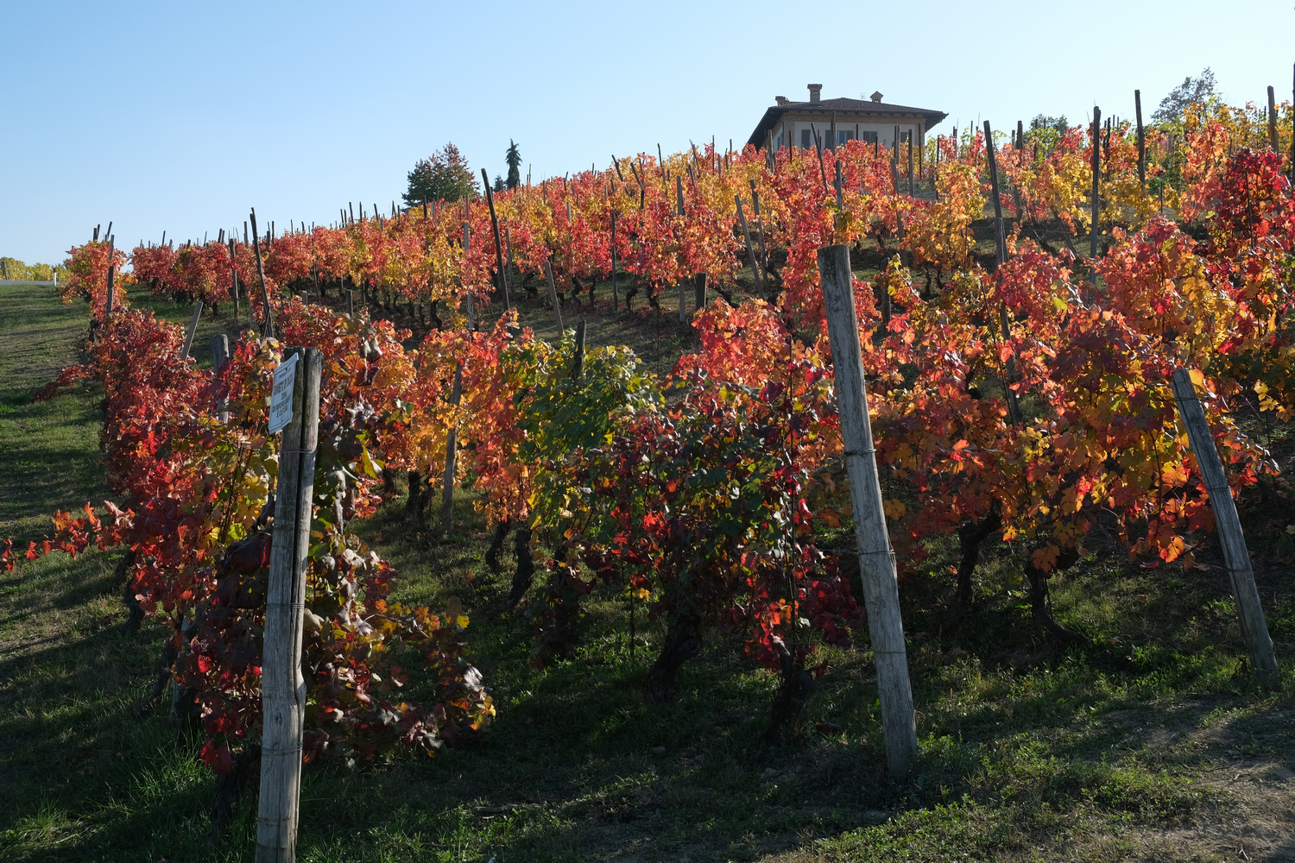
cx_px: 648
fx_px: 1259
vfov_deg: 37.9
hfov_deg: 54.4
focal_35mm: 35
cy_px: 432
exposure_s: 1/160
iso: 160
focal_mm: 23.3
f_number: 9
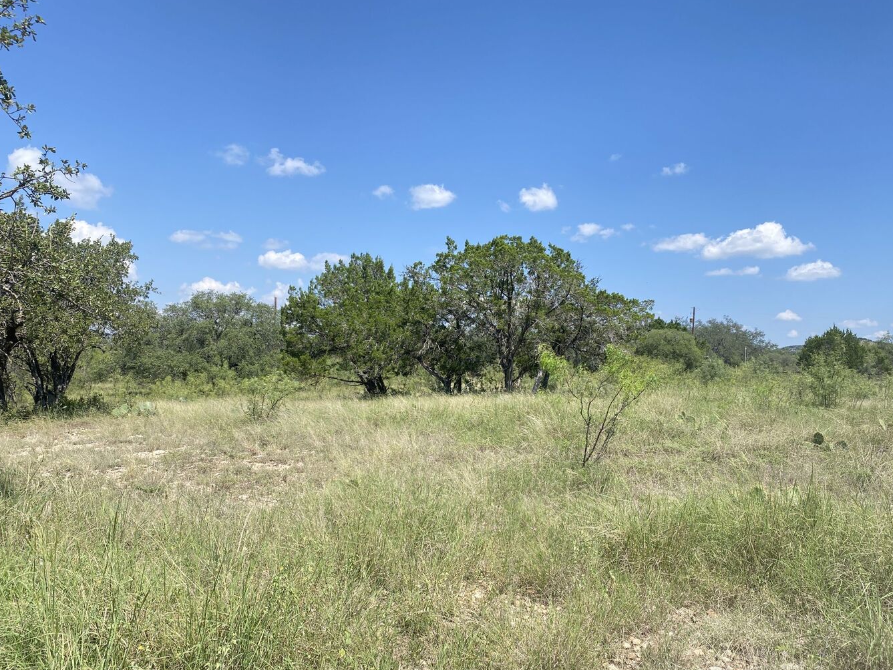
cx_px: 465
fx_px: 722
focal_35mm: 28
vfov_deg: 49.7
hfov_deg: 63.4
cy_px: 353
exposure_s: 1/1927
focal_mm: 4.25
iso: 32
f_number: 1.8
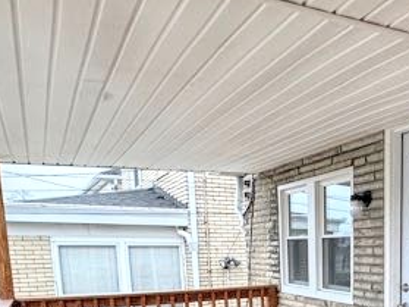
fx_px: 496
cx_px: 362
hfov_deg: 41.5
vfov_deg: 30.9
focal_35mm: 42
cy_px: 331
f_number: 2.2
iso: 200
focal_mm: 2.22
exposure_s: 1/99
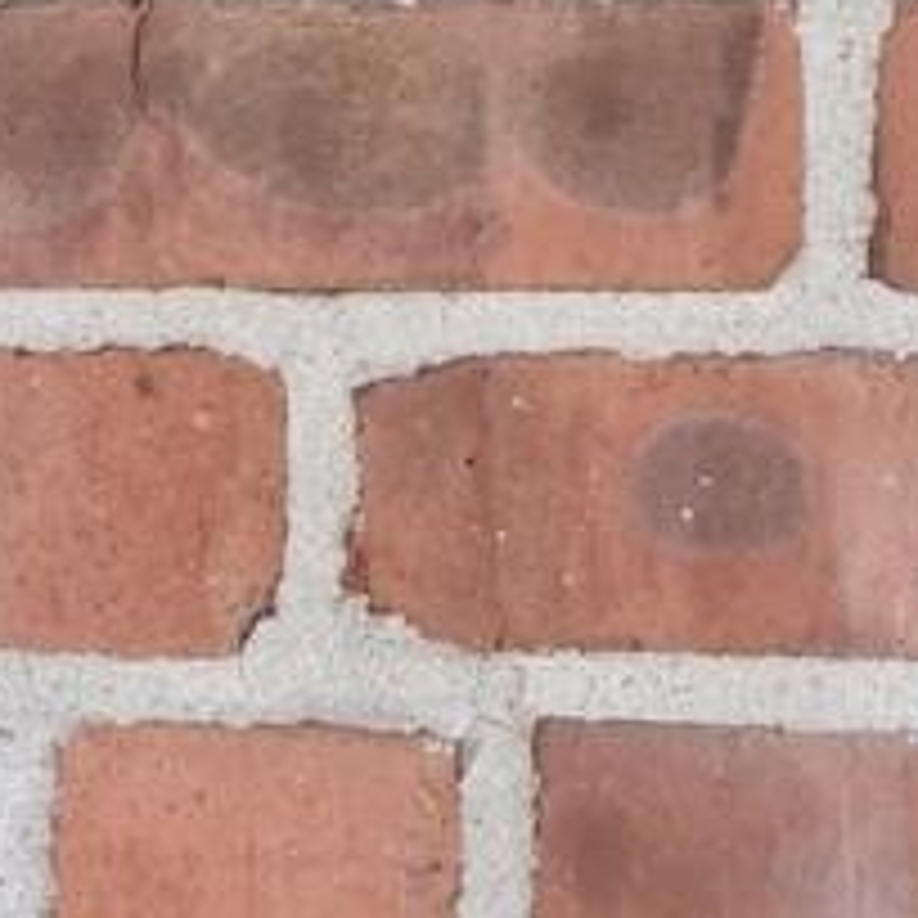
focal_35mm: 200
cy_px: -220
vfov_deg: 8.6
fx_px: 6001
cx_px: -2583
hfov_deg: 7.0
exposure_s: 1/30
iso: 200
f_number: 11
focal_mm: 24
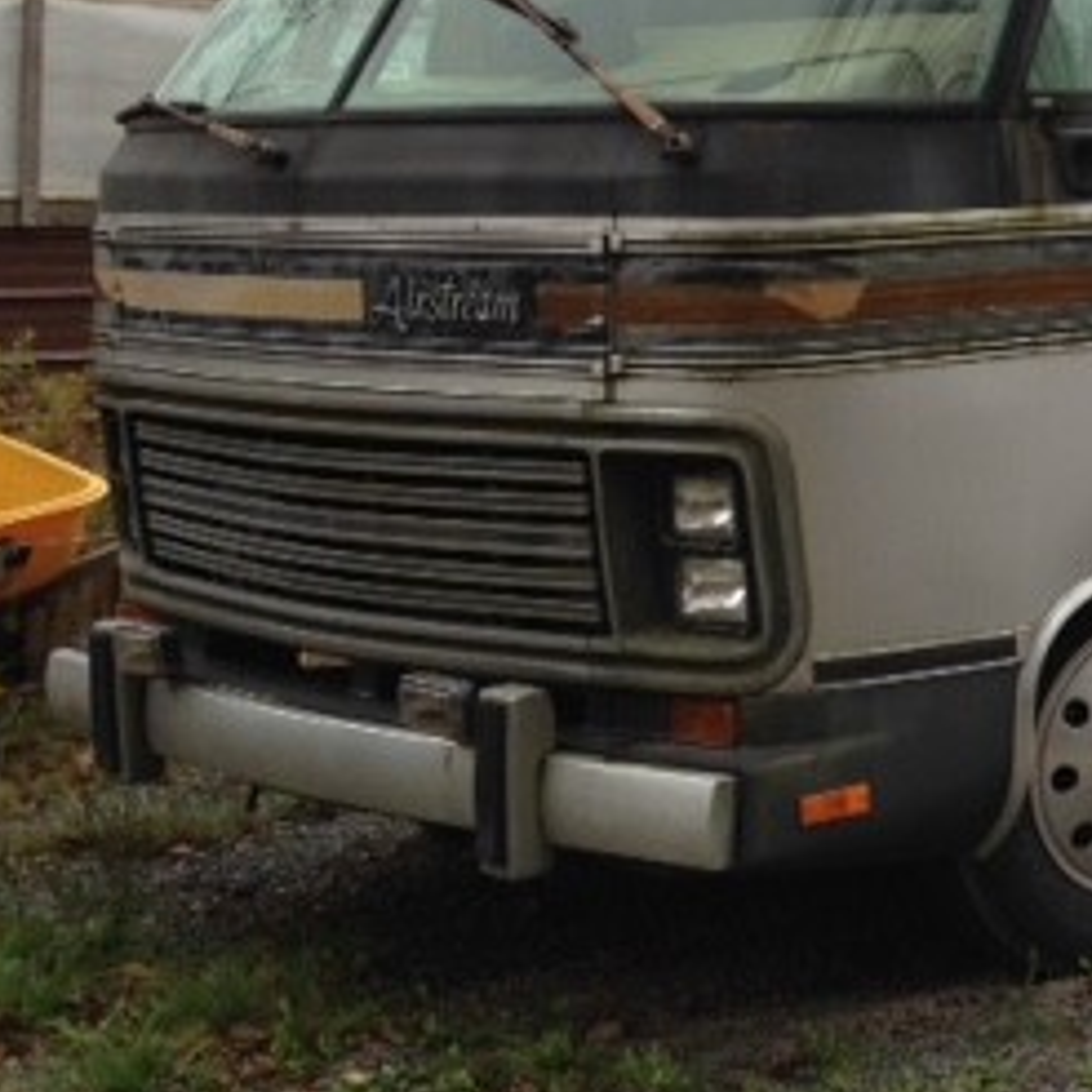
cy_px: 337
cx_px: 1385
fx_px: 2712
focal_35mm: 76
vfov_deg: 22.6
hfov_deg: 20.9
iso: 50
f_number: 2.4
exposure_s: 1/213
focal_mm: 4.12
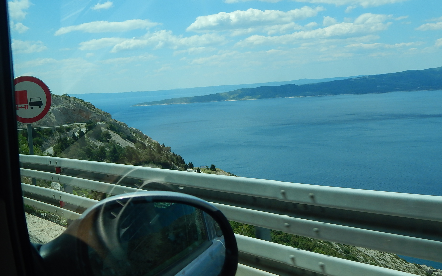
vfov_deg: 31.2
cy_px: 118
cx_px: 223
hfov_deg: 48.2
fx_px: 494
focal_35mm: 41
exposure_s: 1/400
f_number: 6.9
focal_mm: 6.8
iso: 125
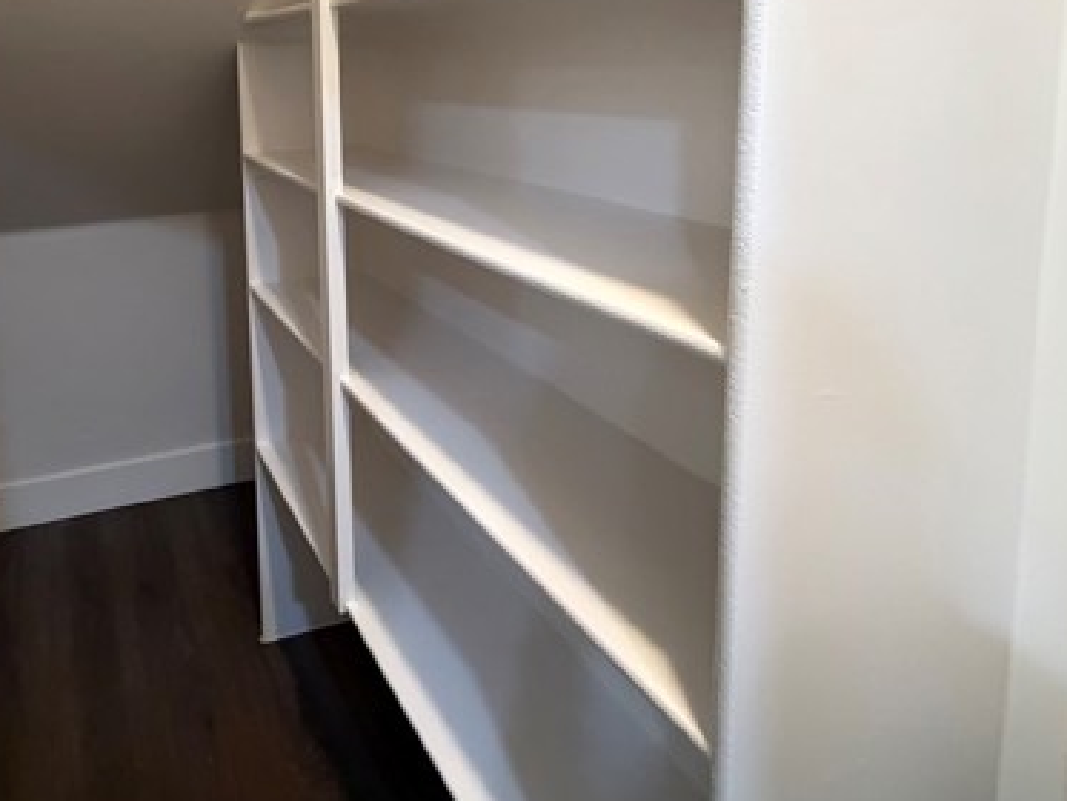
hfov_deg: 66.0
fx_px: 740
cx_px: 235
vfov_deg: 52.5
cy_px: 140
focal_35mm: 24
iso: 800
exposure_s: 1/60
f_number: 2.2
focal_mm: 2.22
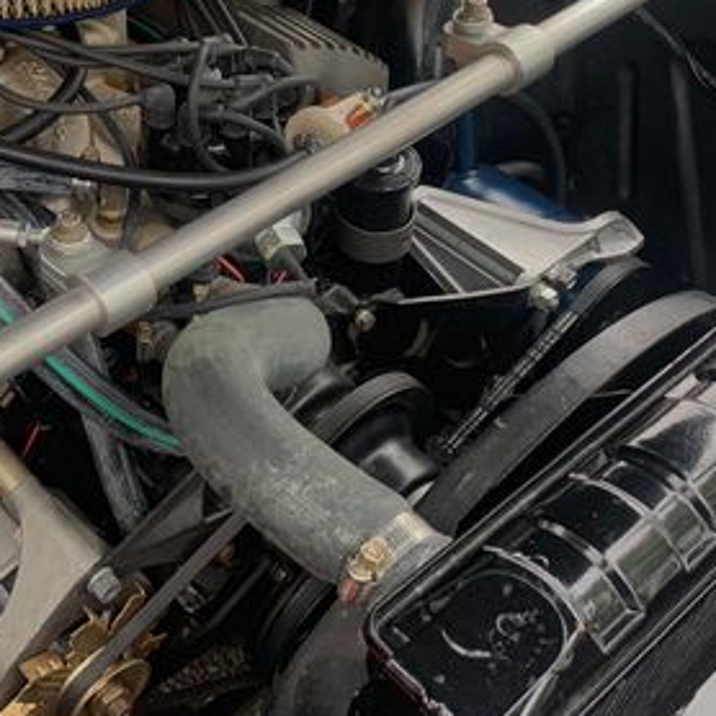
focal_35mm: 53
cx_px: 67
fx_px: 1240
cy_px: 209
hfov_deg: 30.7
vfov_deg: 31.8
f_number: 1.8
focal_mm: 4.25
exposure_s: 1/251
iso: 25
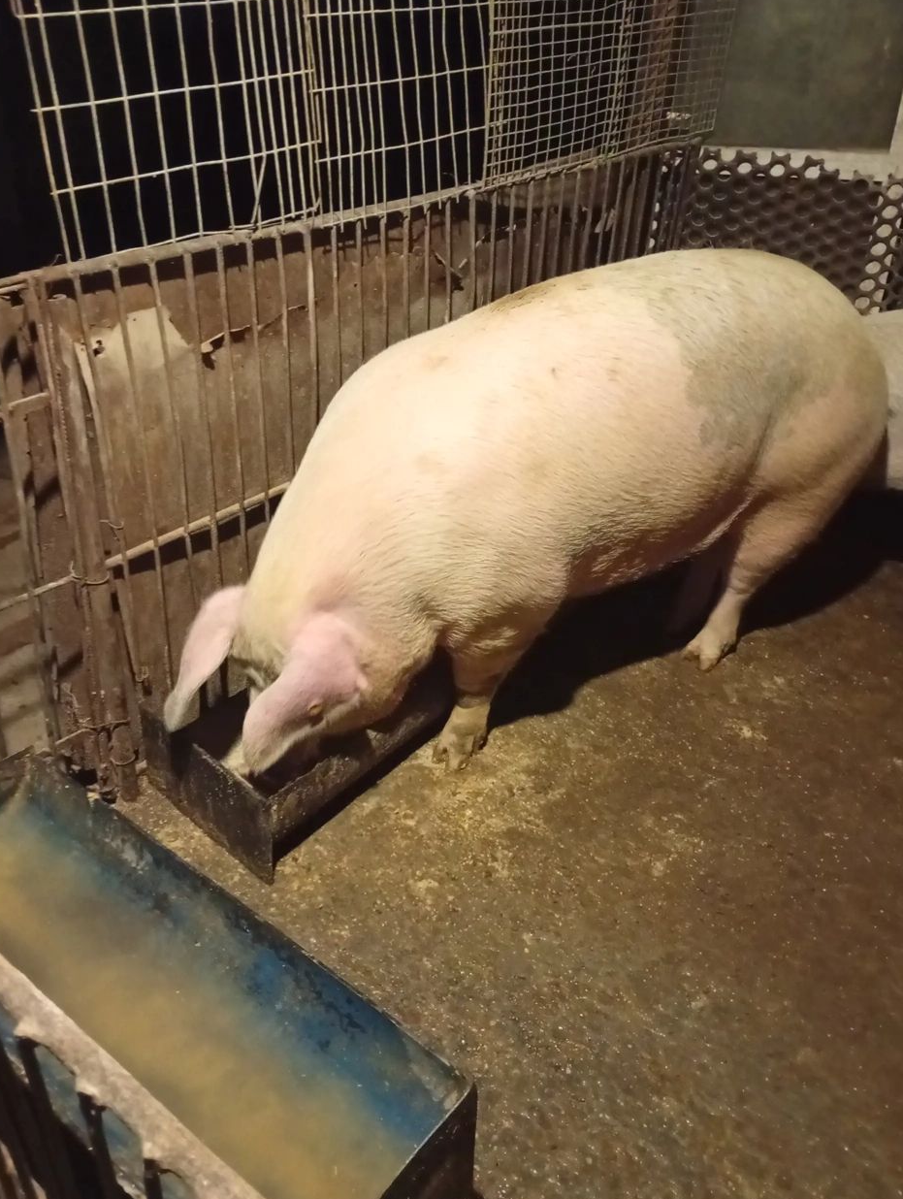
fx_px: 1006
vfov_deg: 61.6
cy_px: 616
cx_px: 441
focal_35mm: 29
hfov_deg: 48.3
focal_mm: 3.84
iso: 1512
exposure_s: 1/20
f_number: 1.8
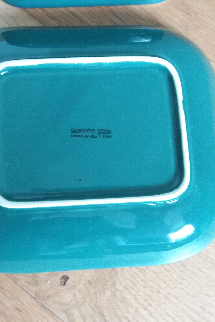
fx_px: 349
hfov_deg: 34.1
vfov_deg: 49.6
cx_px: 83
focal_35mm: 39
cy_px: 161
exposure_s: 1/17
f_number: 1.9
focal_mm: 3.7
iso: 500
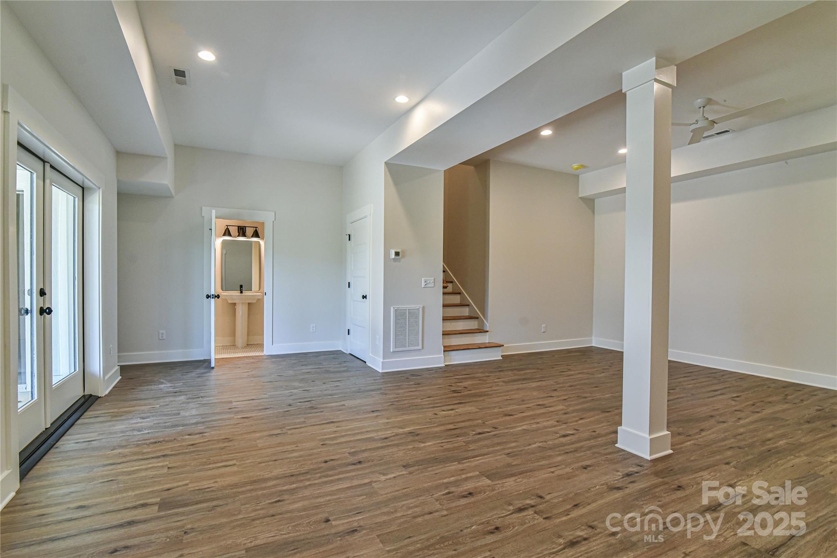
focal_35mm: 16
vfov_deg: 73.8
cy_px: 279
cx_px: 418
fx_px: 372
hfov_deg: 96.7
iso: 1600
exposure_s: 1/160
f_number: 6.3
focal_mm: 16
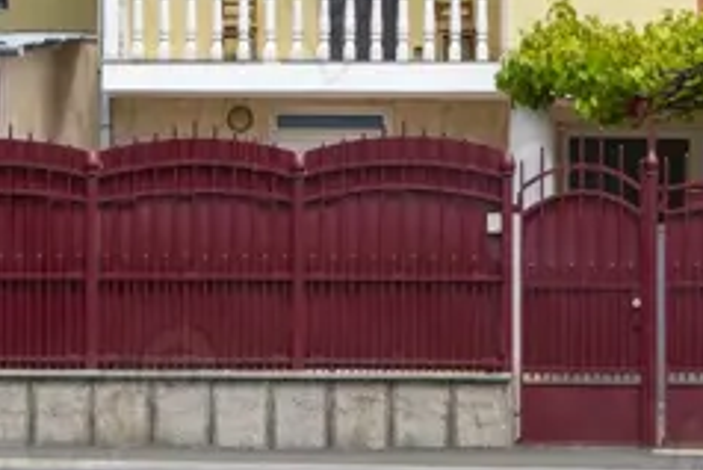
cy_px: -266
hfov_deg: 12.1
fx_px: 3324
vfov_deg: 7.9
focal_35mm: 170
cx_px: 245
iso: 100
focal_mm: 27
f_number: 4
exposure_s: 1/1000
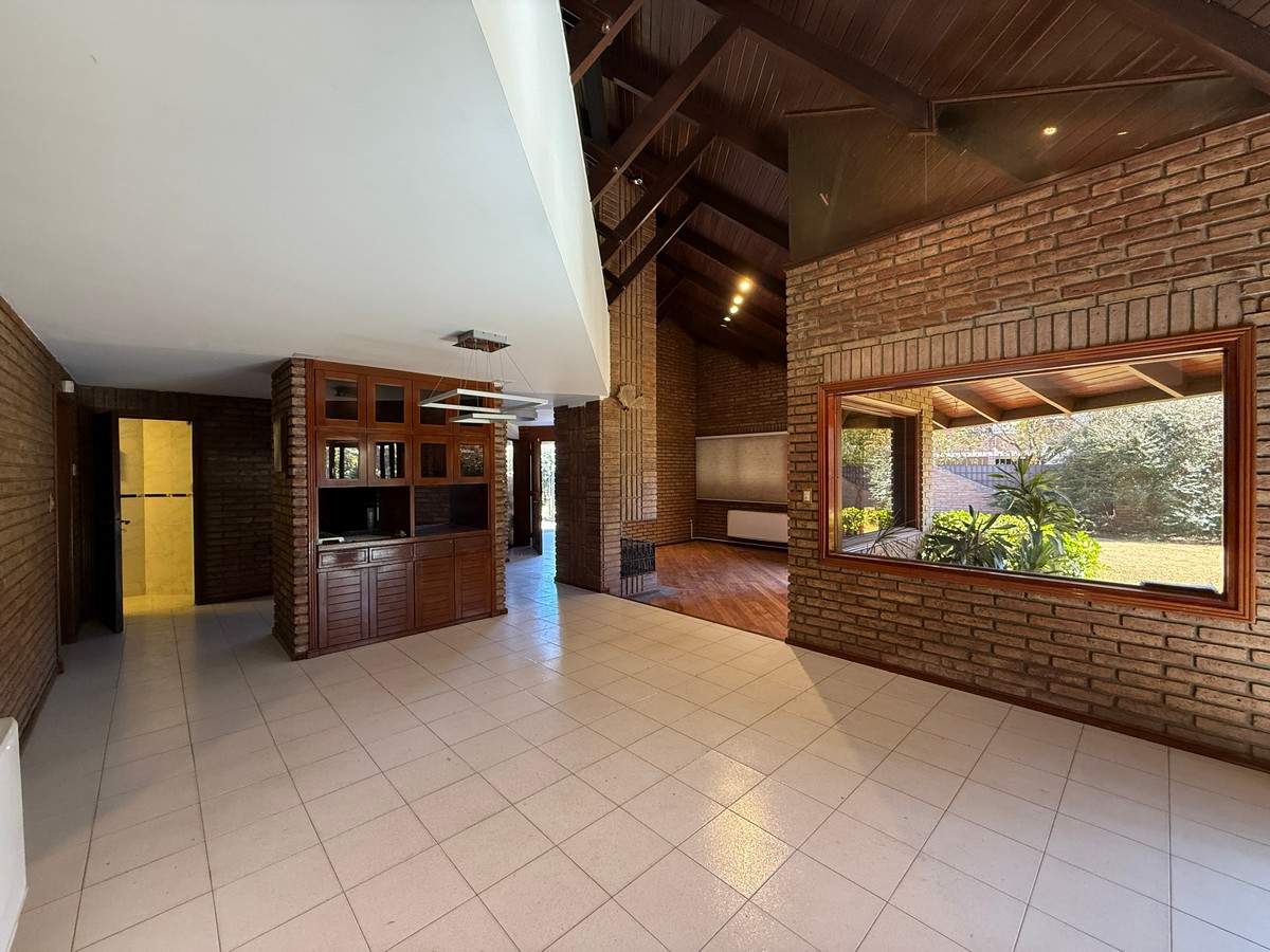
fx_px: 514
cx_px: 635
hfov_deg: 102.1
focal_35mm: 14
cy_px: 476
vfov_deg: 85.7
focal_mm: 2.22
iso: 320
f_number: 2.2
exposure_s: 1/100
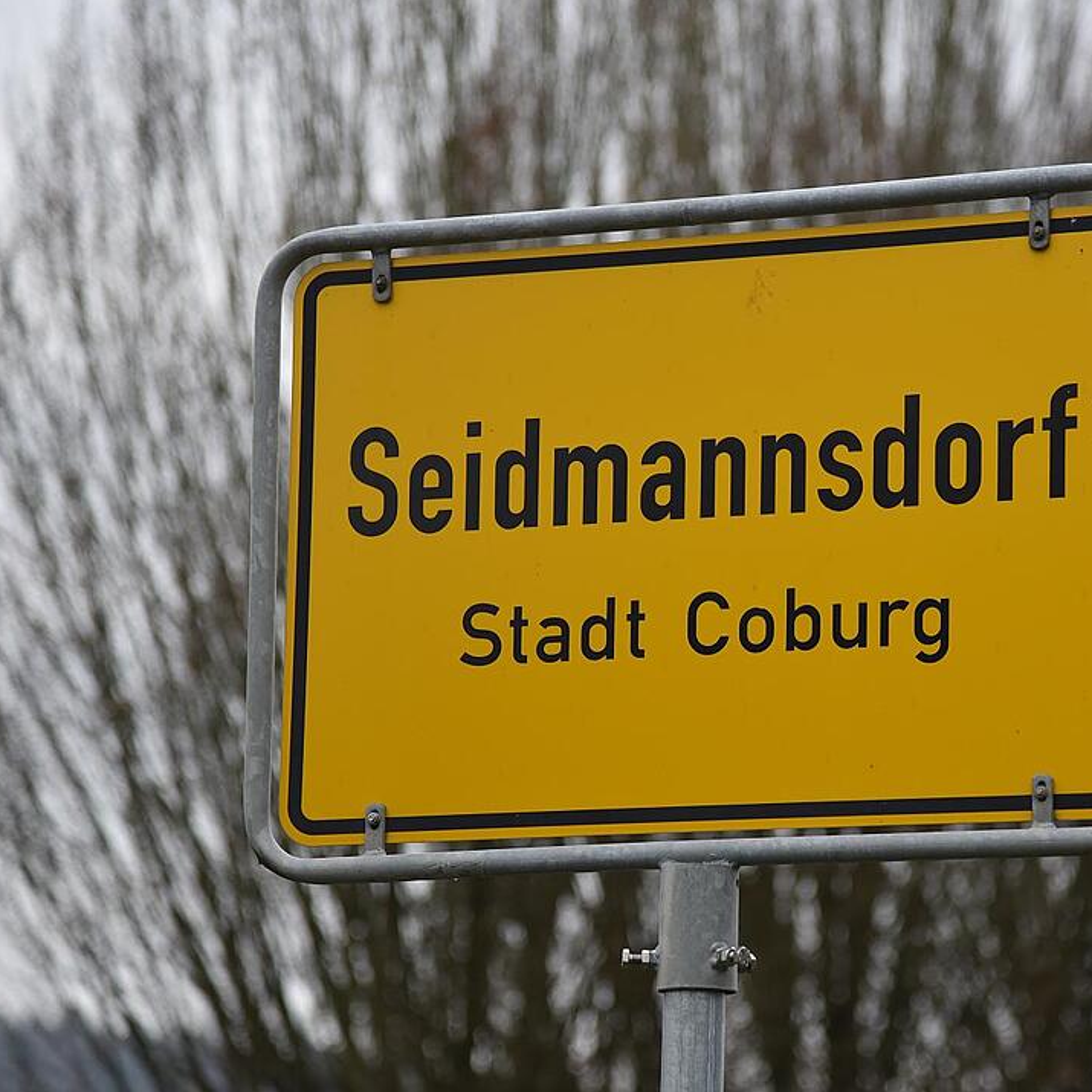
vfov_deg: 11.3
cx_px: 734
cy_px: 544
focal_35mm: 154
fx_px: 5496
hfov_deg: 11.3
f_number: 4
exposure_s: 1/1000
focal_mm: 120
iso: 800
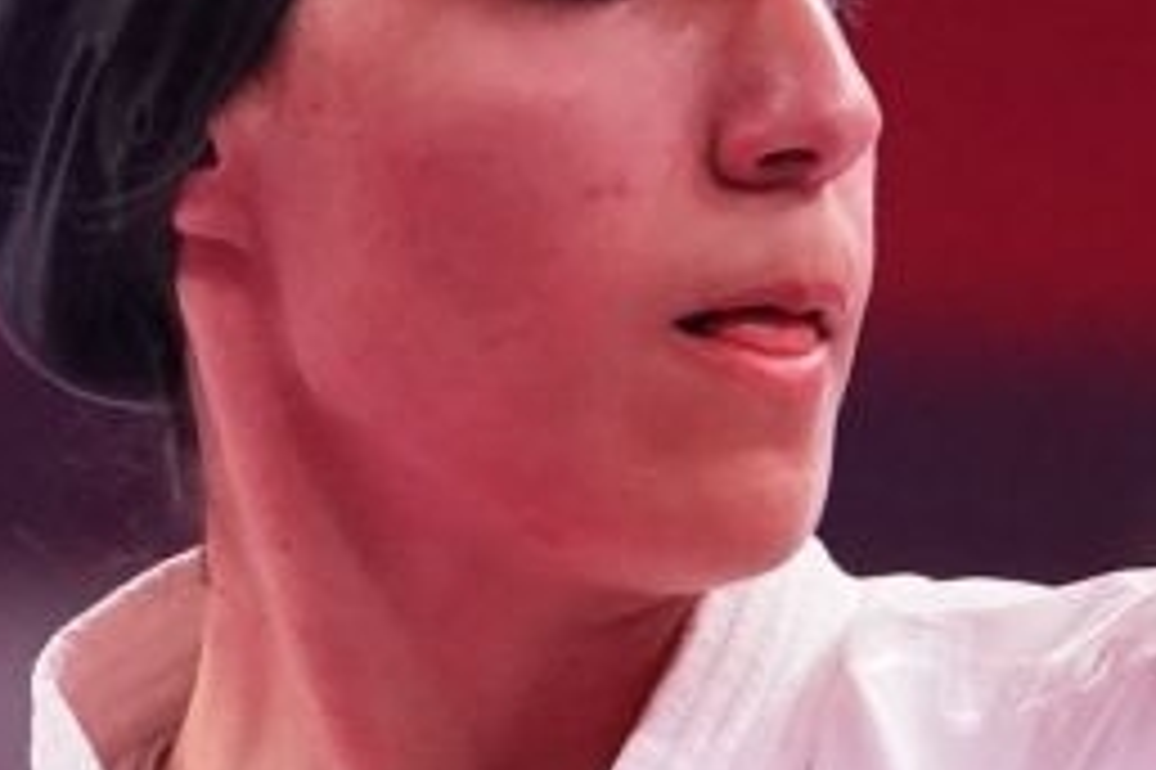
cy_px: 680
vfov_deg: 1.0
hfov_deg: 1.5
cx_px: 855
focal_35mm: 1403
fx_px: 45021
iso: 5000
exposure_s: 1/1000
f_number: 2.8
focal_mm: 200
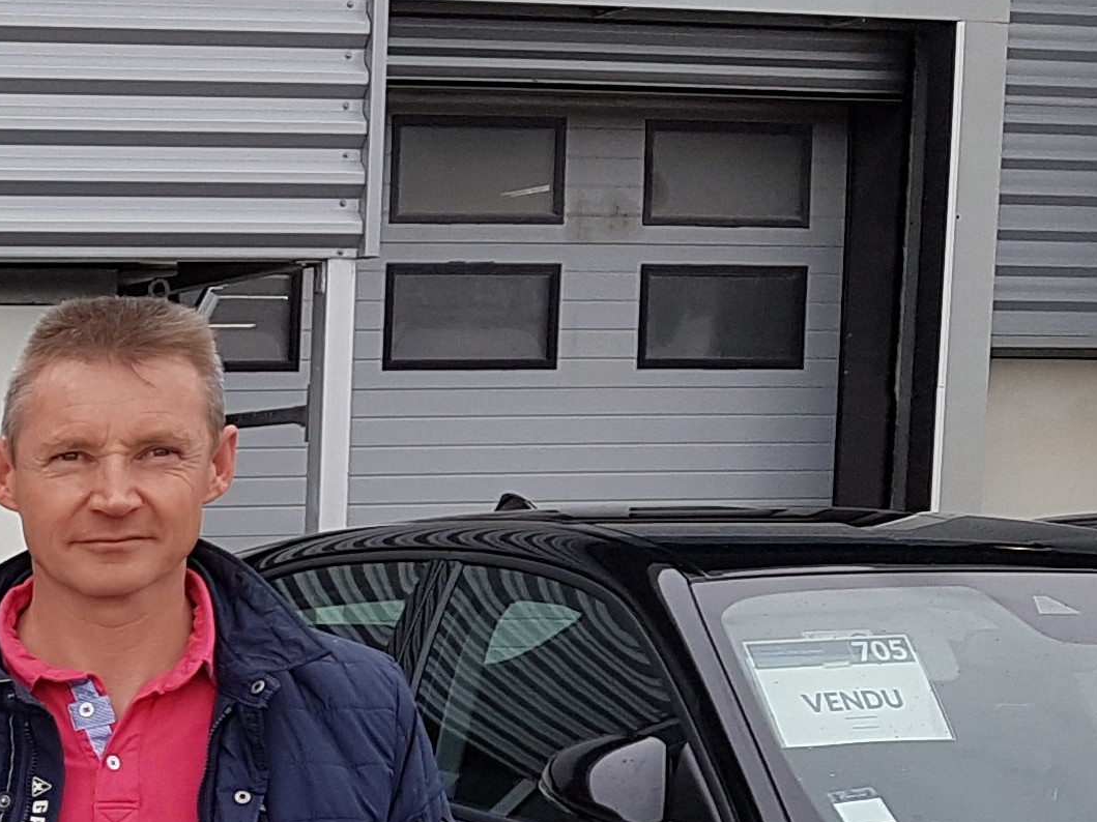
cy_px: 993
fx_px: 3137
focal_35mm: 99
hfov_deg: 17.7
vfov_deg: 14.5
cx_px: -556
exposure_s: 1/826
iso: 40
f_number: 1.7
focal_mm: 4.2
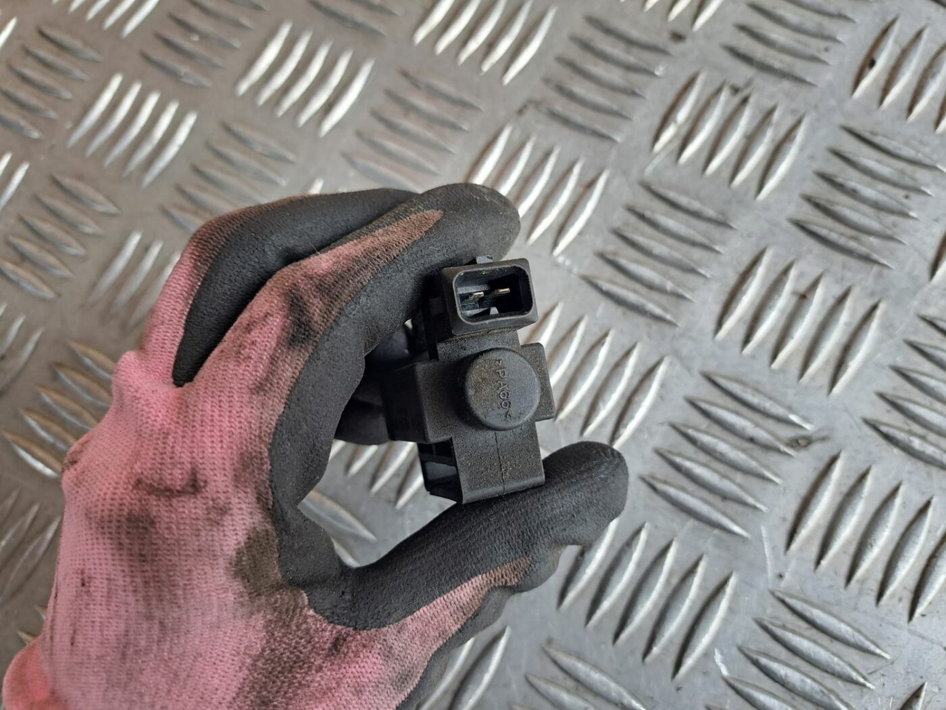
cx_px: 473
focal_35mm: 24
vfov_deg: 56.8
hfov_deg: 71.6
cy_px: 355
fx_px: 656
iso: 64
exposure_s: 1/50
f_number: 1.8
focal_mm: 5.23
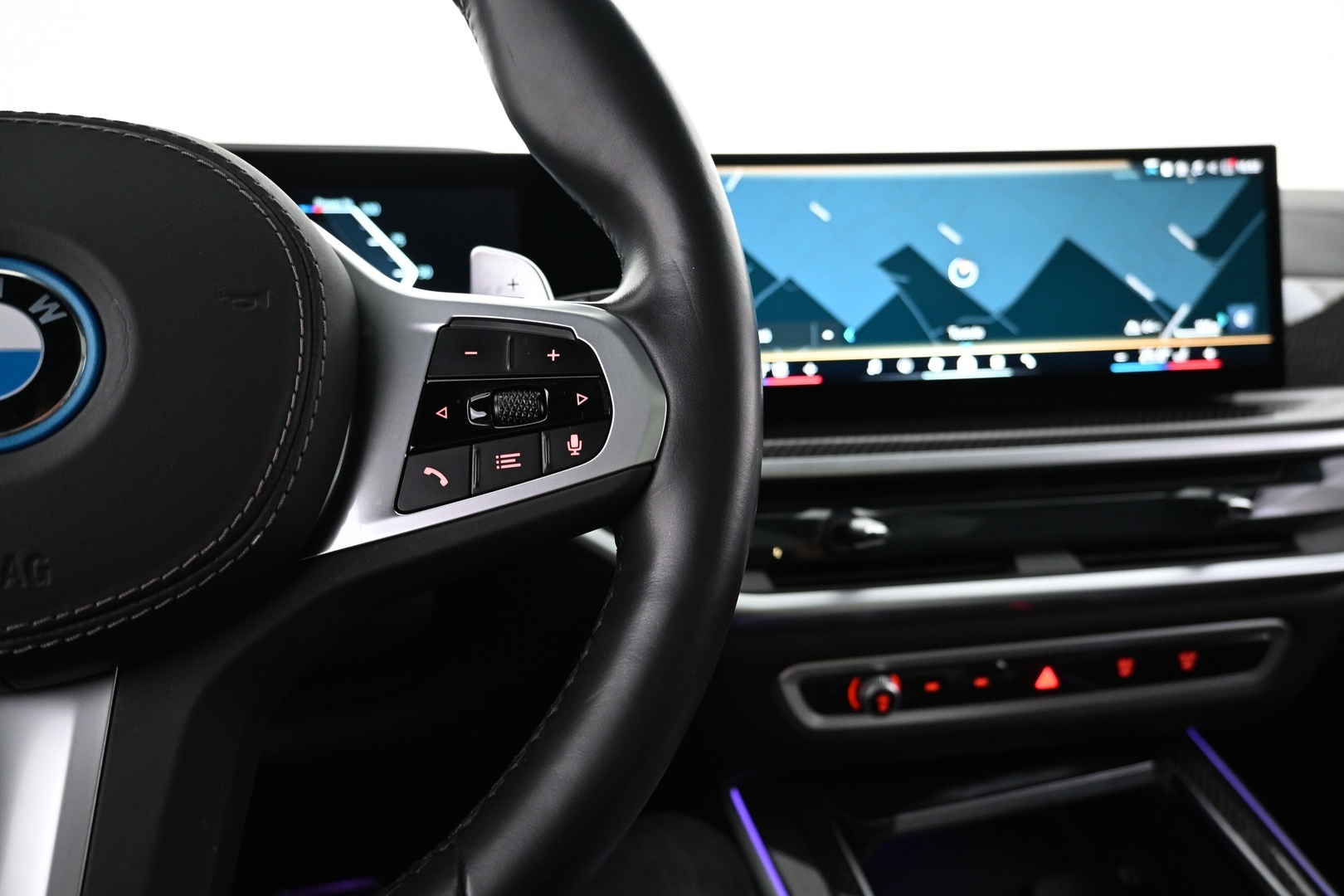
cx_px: 672
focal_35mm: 24
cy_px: 448
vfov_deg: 53.1
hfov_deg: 73.7
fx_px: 896
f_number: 3.5
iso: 1600
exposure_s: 1/25
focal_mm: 16
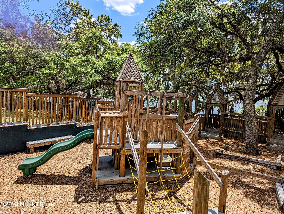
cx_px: 142
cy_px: 107
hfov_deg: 71.5
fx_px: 197
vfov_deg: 56.9
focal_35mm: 24
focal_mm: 6.81
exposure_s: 1/1825
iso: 36
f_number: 1.85
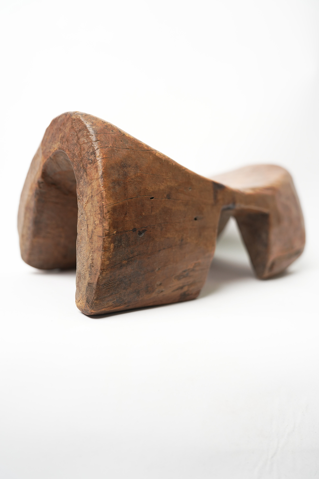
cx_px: 160
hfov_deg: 43.6
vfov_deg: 61.9
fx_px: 399
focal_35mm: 30
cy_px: 240
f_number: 2.8
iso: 320
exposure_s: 1/100
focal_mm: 30
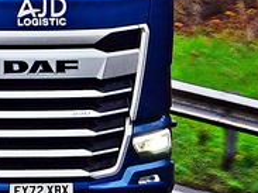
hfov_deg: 1.1
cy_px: -54
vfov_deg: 0.8
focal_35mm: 1888
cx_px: -99
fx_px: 14062
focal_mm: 300
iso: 500
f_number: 7.1
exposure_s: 1/100
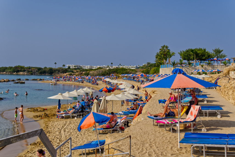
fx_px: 294
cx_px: 118
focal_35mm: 45
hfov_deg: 43.6
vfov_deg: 29.9
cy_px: 78
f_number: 5
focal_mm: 30
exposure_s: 1/1250
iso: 100
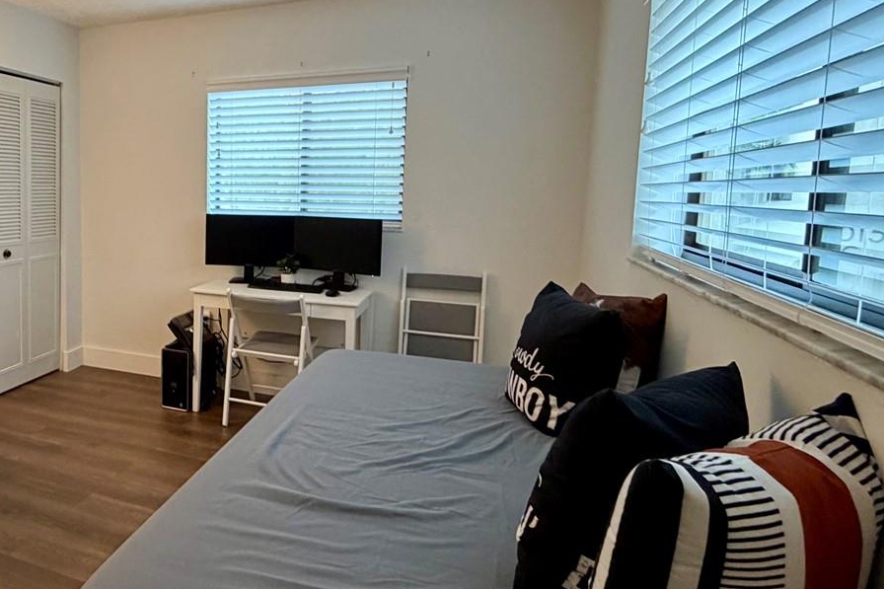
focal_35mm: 26
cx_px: 175
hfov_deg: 63.3
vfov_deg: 49.4
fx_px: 638
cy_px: 256
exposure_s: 1/60
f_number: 2.2
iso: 250
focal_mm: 2.22
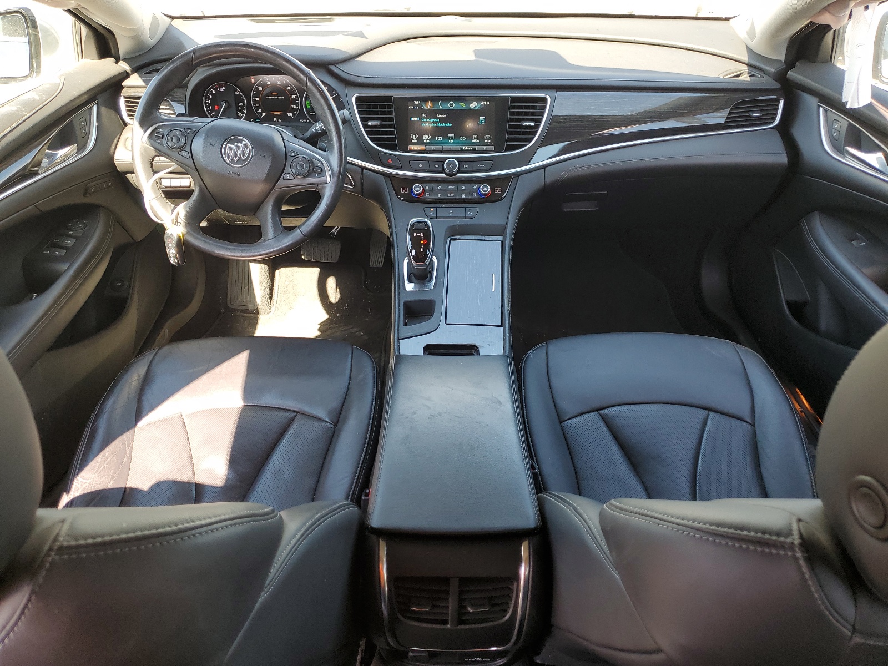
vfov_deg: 53.1
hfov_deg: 67.3
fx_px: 667
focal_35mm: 26
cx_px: 444
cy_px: 333
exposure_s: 1/120
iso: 50
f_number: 1.5
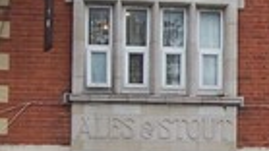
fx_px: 1362
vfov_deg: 6.3
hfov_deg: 11.0
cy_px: 52
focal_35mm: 191
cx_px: 368
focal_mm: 6.3
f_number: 2.8
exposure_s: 1/90
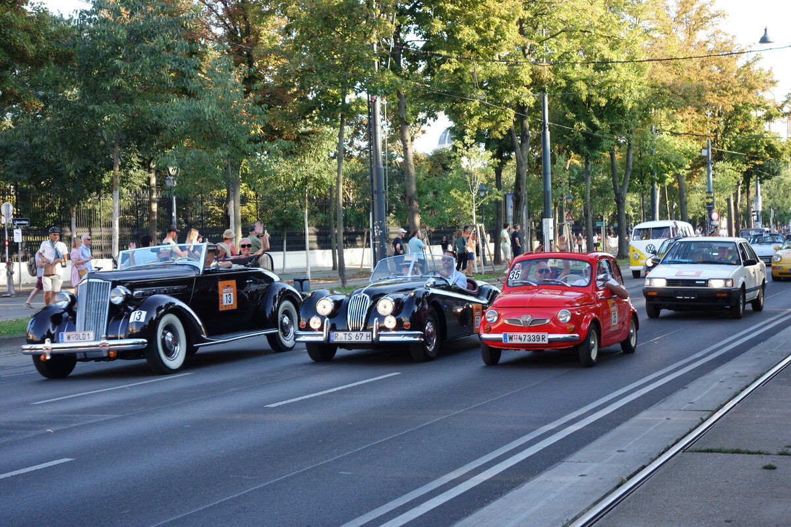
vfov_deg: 21.6
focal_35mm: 63
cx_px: 396
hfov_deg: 31.9
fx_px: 1384
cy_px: 264
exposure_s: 1/250
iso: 320
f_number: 4
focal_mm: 23.55
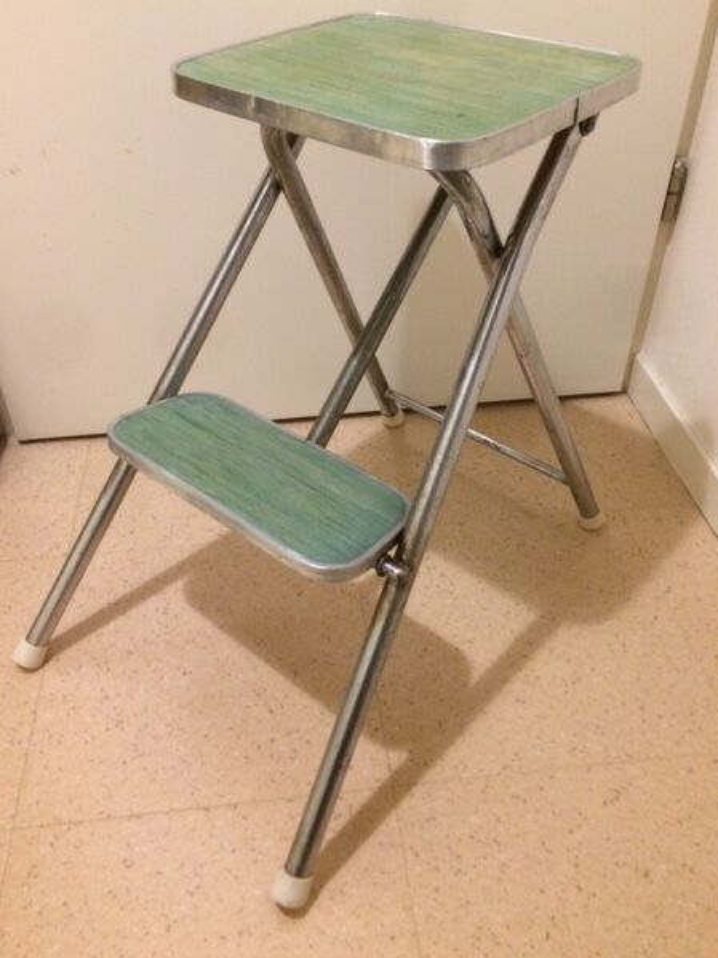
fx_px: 858
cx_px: 345
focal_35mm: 31
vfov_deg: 58.3
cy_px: 448
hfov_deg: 45.4
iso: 320
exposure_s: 1/17
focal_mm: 4.15
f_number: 2.2
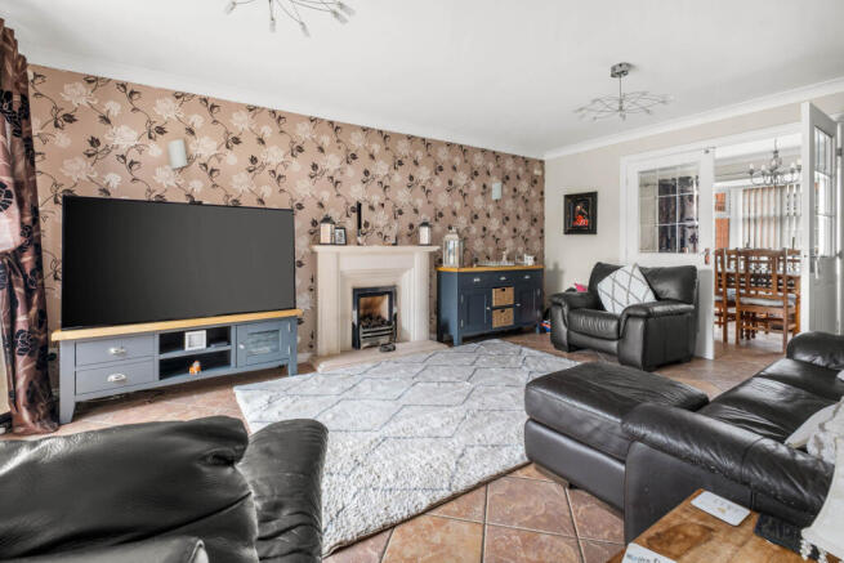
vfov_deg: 77.4
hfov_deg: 100.4
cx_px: 422
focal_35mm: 15
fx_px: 352
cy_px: 282
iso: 160
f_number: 8
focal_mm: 10
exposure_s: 6
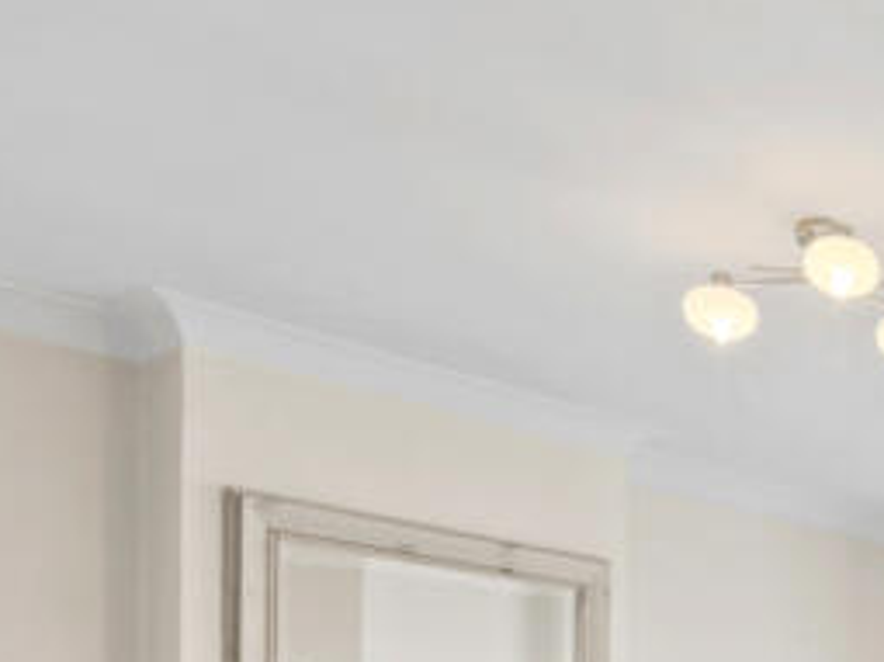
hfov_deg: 27.6
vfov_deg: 23.5
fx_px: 1378
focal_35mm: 54
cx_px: 1234
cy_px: 889
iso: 200
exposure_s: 3
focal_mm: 14
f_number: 16
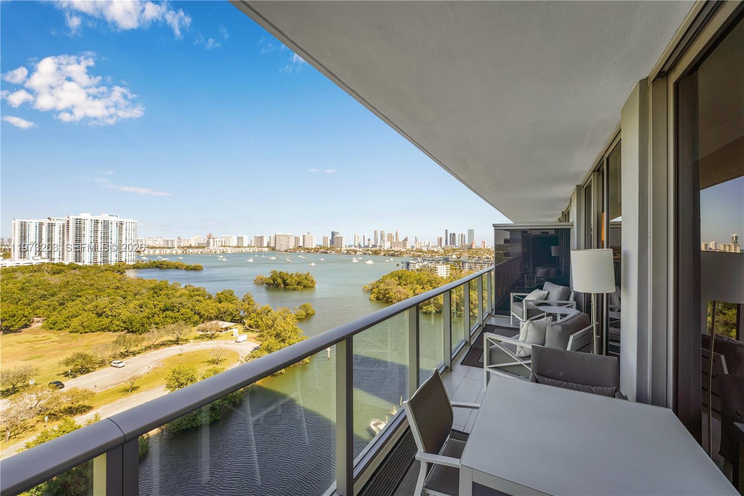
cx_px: 372
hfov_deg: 104.3
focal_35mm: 14
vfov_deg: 81.2
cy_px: 248
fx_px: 289
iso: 100
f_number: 9
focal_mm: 14
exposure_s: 1/125
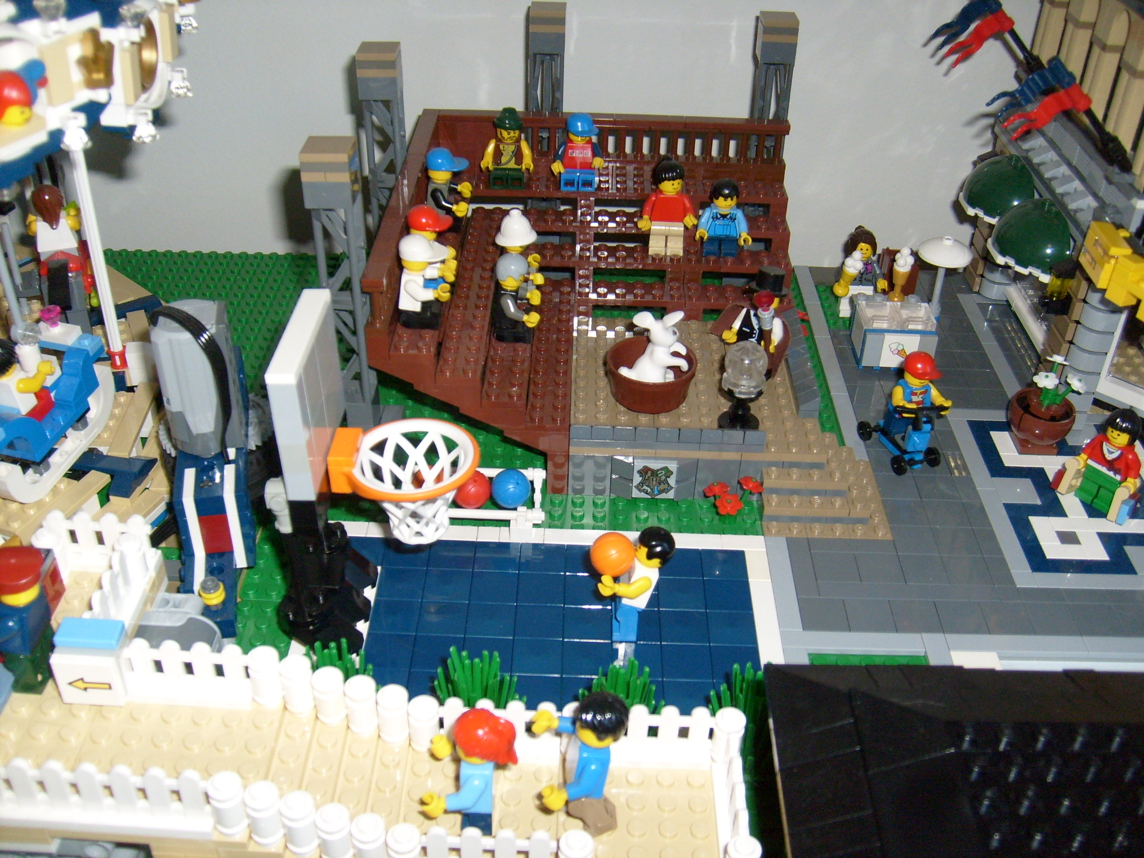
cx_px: 572
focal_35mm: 35
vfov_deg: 40.7
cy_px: 429
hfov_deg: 52.6
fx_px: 1157
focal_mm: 5.8
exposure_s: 1/45
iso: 100
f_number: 2.8
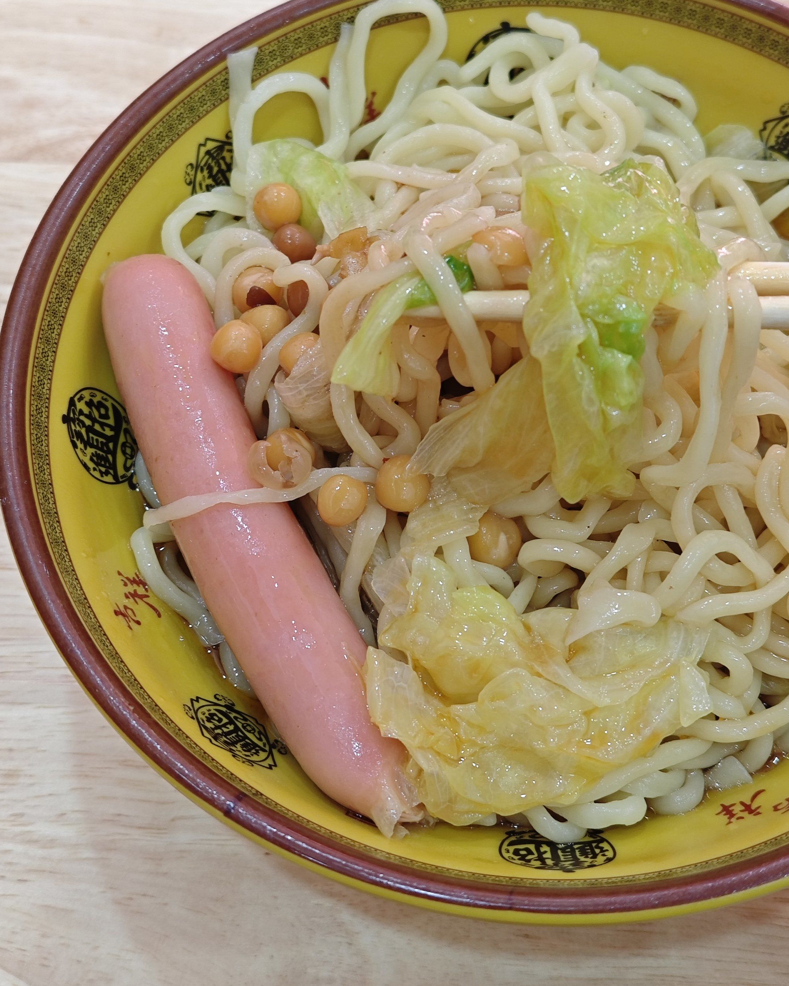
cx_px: 390
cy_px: 458
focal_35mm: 55
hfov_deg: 27.6
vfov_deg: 34.1
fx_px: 1605
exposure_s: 1/100
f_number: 1.6
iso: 320
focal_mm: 6.55
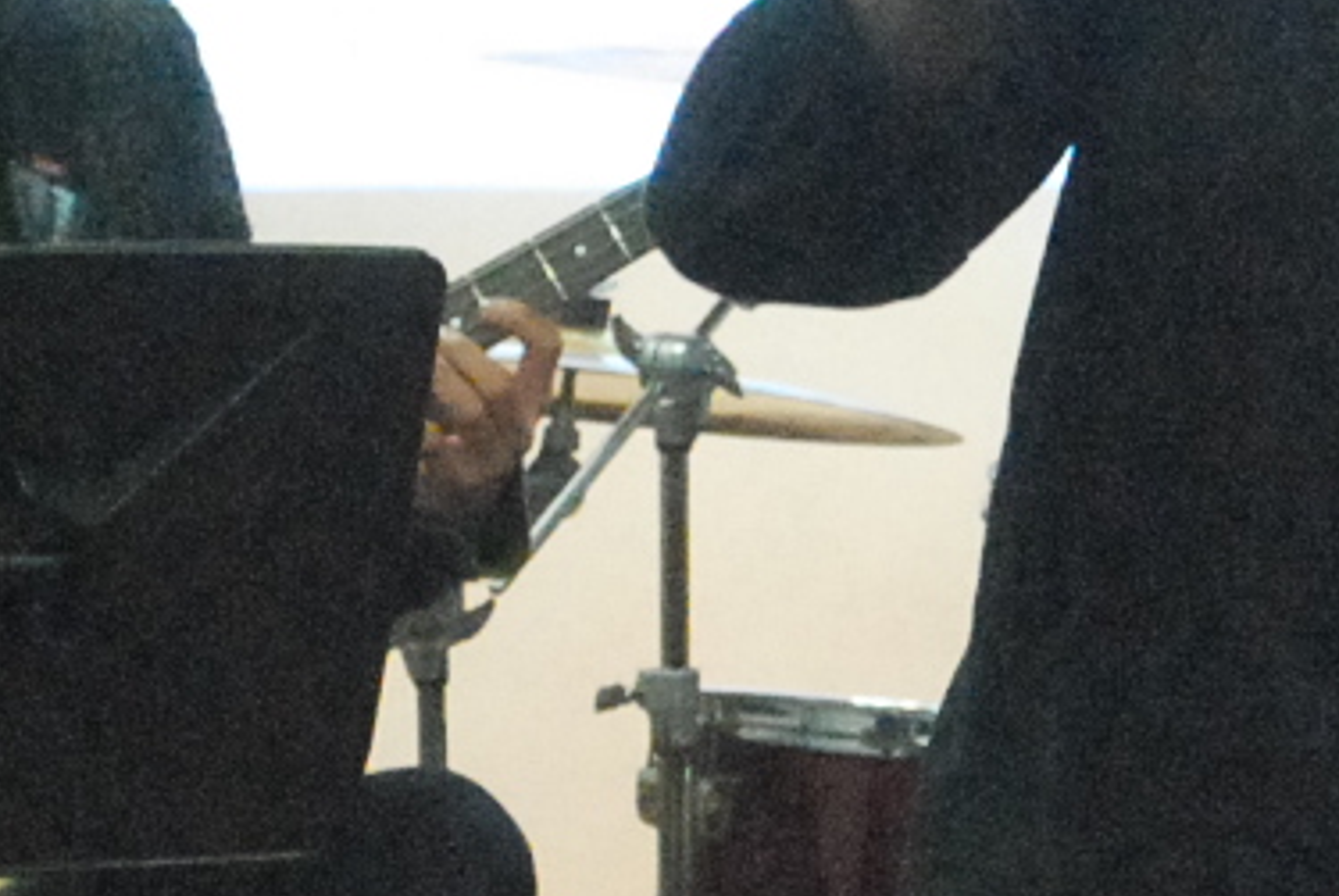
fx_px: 15847
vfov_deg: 3.2
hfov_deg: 4.8
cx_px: 1643
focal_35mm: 426
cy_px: 603
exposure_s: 1/40
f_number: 5.6
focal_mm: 55
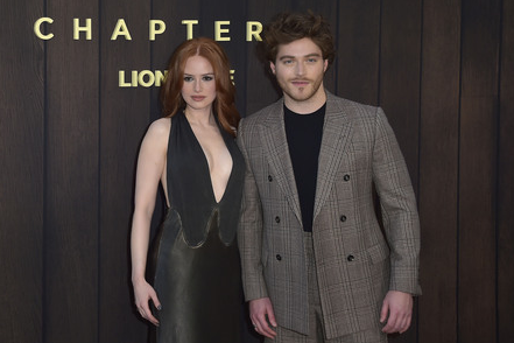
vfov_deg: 27.5
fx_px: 700
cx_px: 259
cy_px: 172
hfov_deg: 40.3
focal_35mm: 49
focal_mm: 48
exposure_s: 1/250
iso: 400
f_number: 6.3
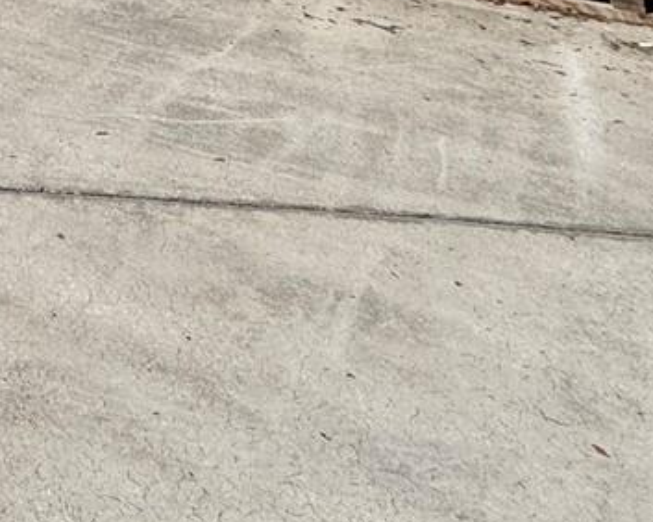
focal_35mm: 62
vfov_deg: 16.8
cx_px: -429
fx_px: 1198
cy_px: -578
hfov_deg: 22.4
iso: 32
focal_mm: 2.22
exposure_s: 1/4132
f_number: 2.2
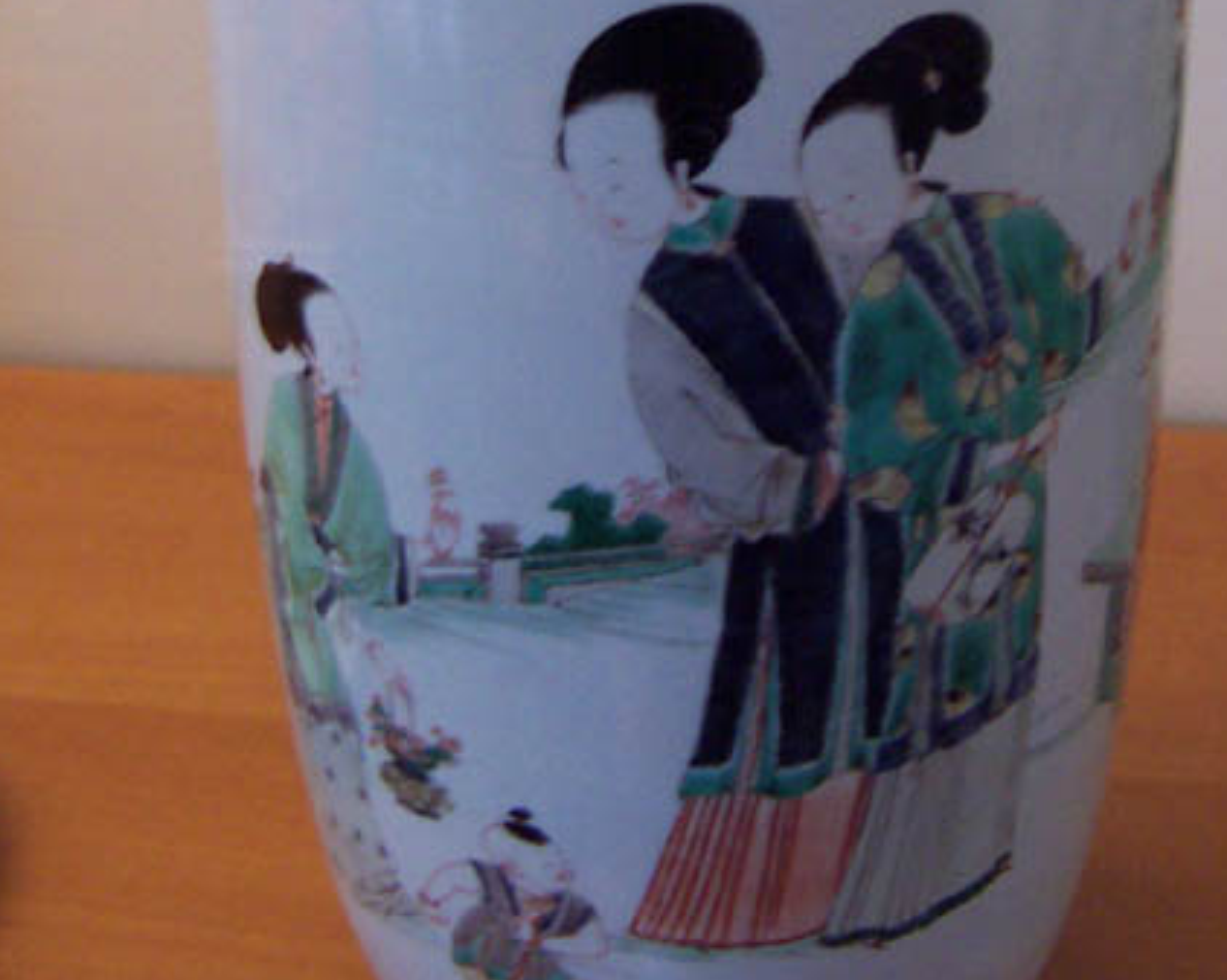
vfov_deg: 19.8
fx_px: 2722
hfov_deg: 25.4
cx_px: 621
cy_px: 15
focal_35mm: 75
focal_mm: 5.6
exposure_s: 1/8
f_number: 2.8
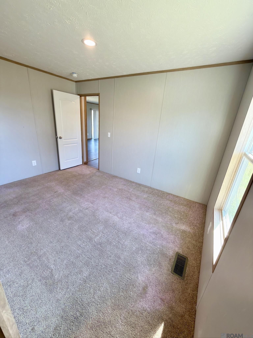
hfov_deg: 85.7
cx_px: 126
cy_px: 169
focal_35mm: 14
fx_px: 136
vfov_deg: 102.1
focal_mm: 2.22
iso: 64
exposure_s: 1/40
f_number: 2.2
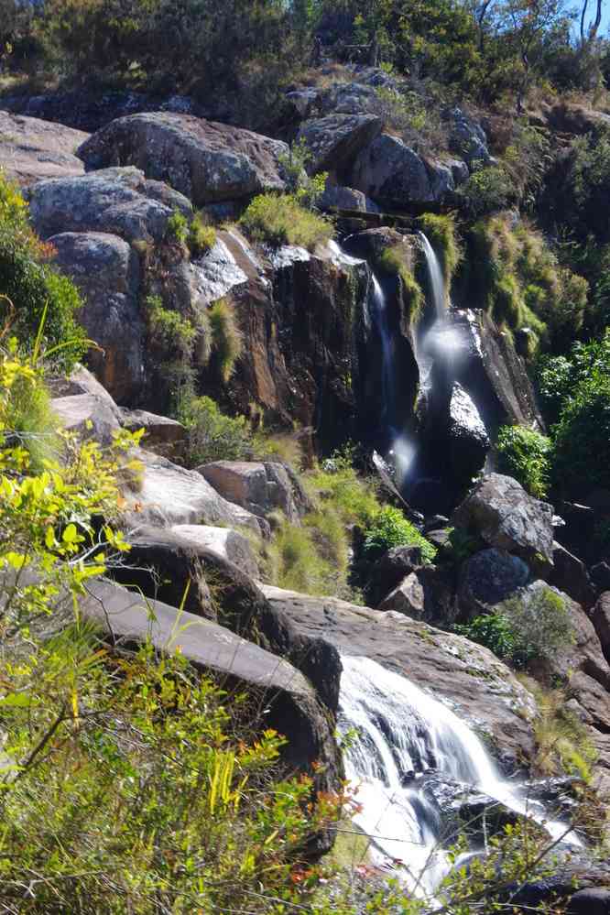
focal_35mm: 82
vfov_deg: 24.6
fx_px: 2097
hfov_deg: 16.6
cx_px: 305
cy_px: 458
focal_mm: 55
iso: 100
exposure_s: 1/4
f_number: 22
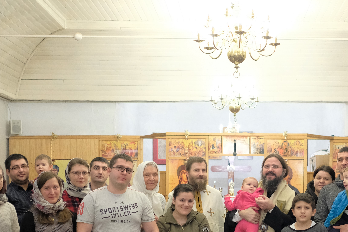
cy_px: 199
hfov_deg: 31.2
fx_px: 619
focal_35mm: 64
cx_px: 229
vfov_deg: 20.9
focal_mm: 23
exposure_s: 1/125
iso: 1600
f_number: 2
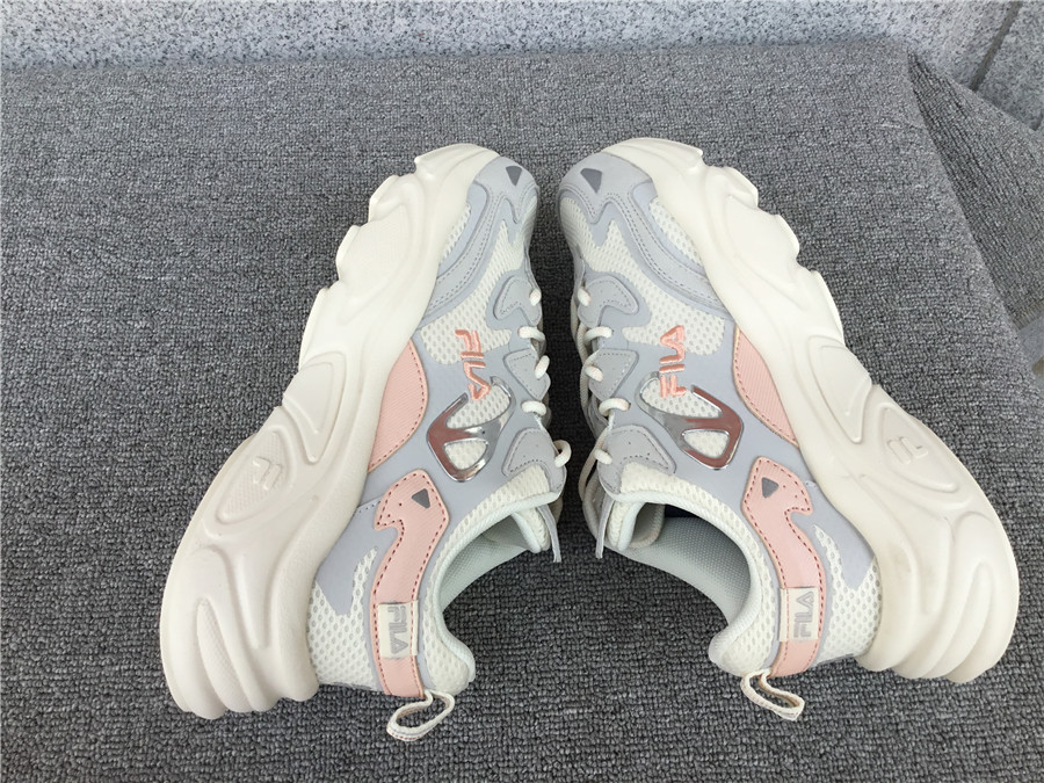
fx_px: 935
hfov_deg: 58.4
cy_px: 392
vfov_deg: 45.4
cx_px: 522
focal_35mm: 31
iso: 25
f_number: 2.4
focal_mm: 3.3
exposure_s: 1/382
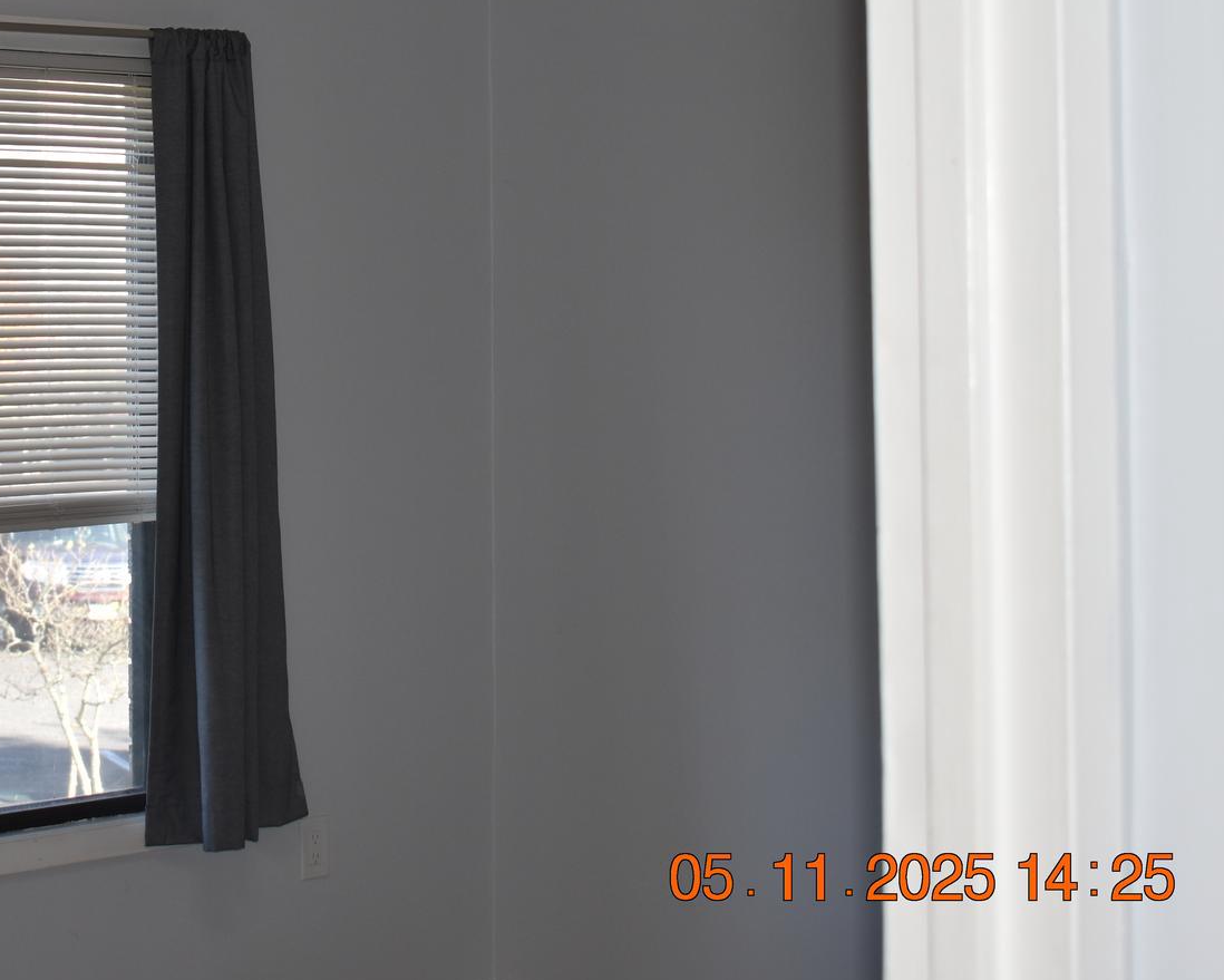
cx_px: 250
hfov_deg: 22.4
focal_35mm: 84
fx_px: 3044
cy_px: 231
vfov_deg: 18.2
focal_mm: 32
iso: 200
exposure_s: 1/60
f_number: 4.5
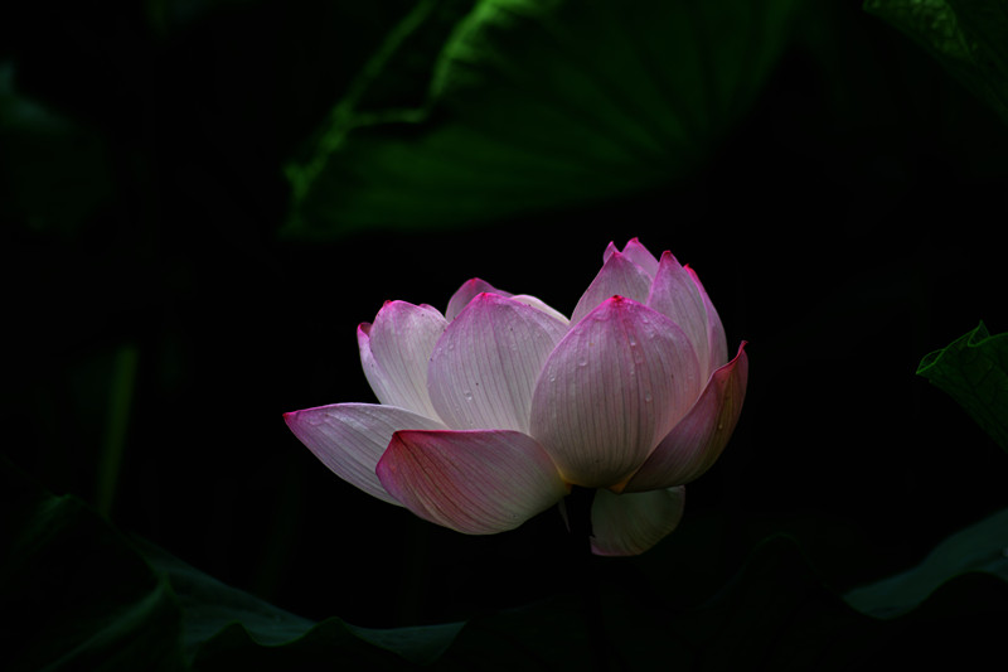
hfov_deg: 6.9
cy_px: 336
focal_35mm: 300
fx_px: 8398
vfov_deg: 4.6
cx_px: 504
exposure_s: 1/250
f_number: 8
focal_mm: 300
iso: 160
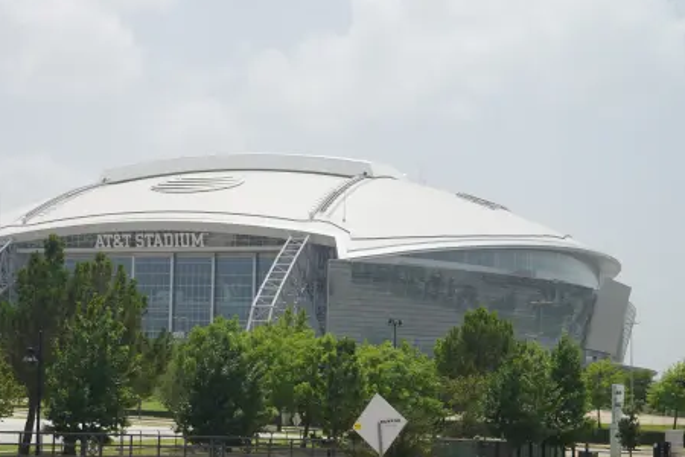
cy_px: 289
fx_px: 1446
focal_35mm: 76
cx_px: 251
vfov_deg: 17.9
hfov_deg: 26.6
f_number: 11
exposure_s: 1/200
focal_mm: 38
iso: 100
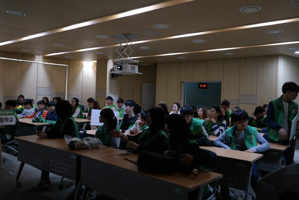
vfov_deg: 43.6
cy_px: 100
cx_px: 150
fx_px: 249
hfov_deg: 61.9
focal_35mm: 30
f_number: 3.5
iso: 800
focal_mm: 20
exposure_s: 1/40
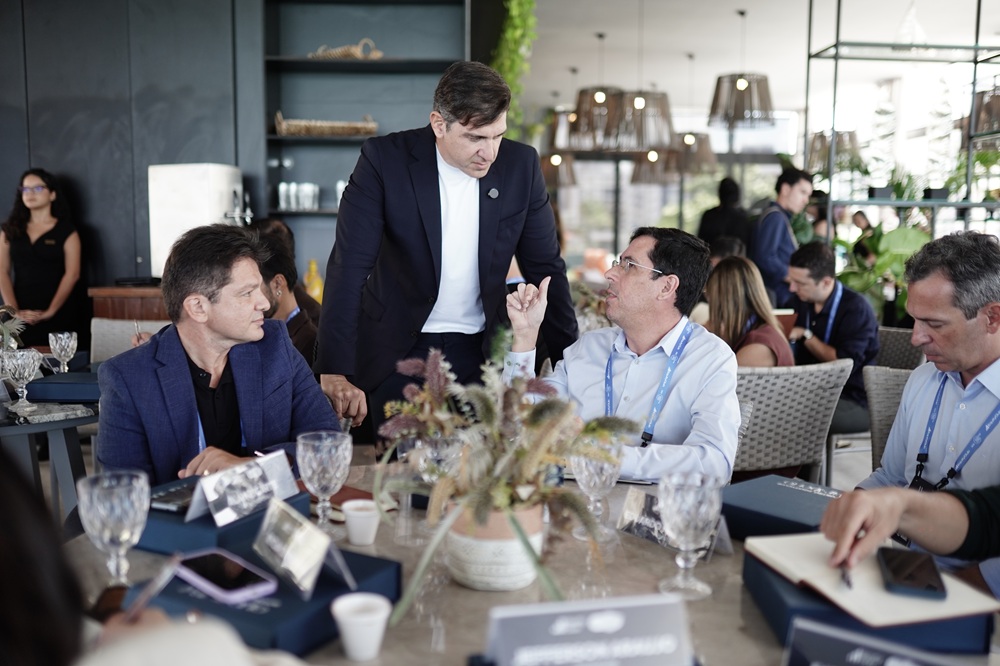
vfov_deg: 37.8
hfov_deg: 54.5
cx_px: 500
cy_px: 333
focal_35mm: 35
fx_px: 972
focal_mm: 35
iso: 320
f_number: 1.6
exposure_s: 1/640
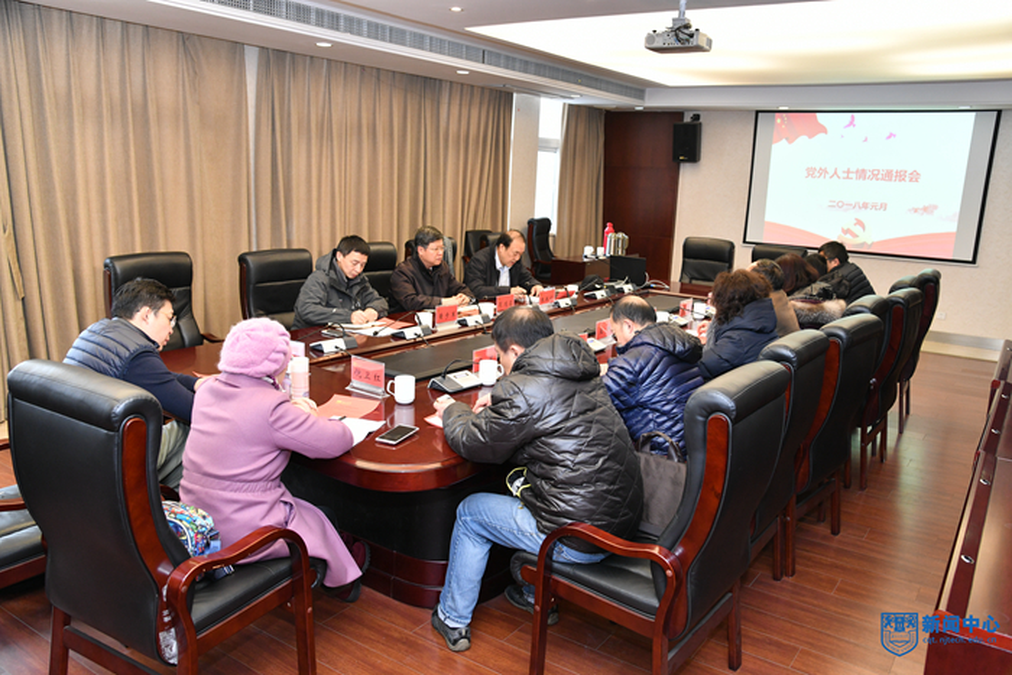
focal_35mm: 28
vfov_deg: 46.4
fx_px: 787
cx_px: 506
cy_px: 338
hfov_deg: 65.5
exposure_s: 1/60
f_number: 5.6
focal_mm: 28
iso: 1600
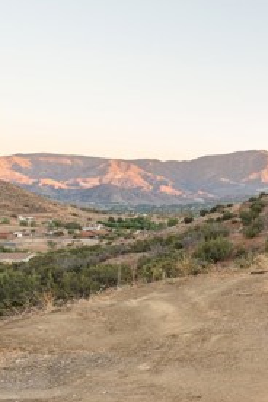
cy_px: 203
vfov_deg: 42.7
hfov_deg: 21.5
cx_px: 454
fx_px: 515
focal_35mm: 46
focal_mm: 19.9
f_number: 6.3
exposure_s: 1/13
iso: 125
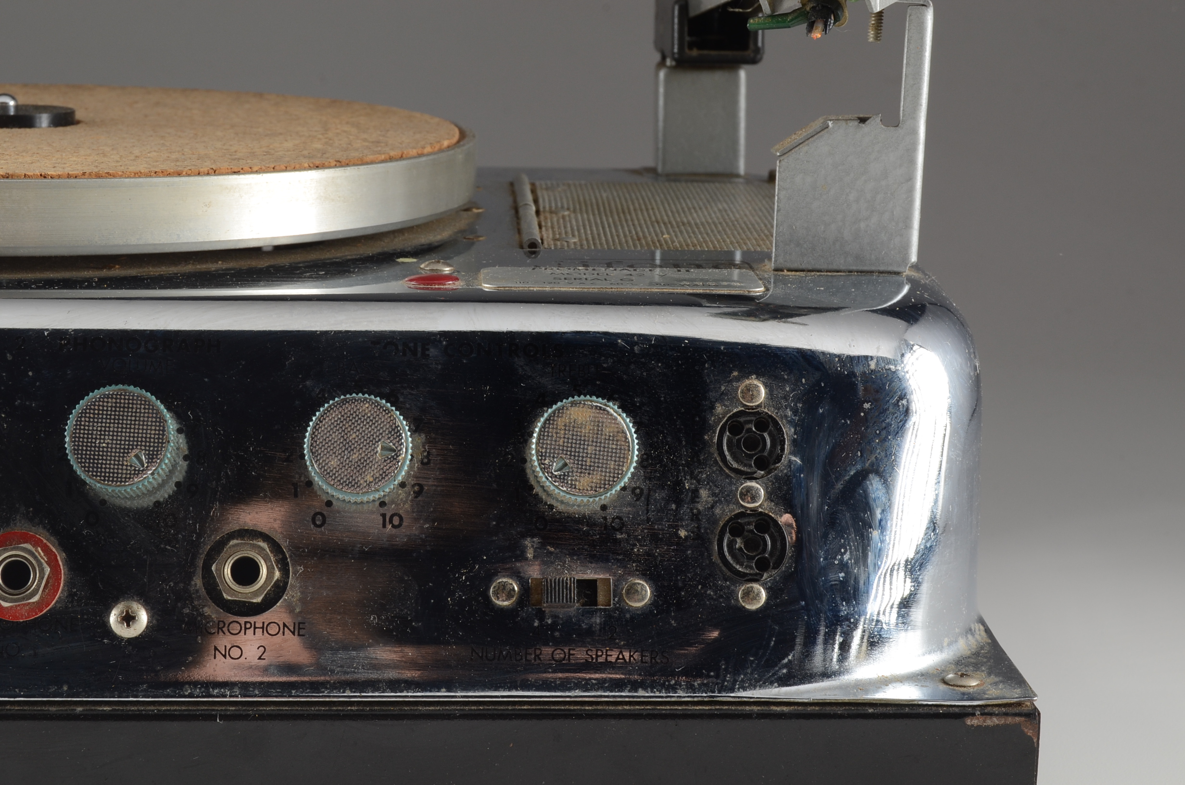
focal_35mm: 82
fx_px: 2710
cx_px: 592
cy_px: 392
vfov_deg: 16.5
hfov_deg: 24.7
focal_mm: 55
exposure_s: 1/200
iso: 250
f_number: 14
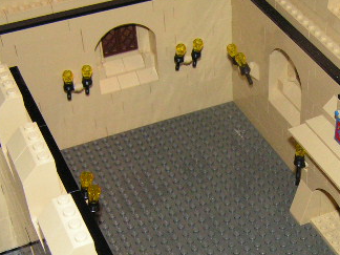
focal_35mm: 75
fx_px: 737
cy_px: 229
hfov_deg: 25.4
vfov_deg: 19.3
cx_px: 292
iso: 200
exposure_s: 1/40
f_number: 2.8
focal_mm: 6.3
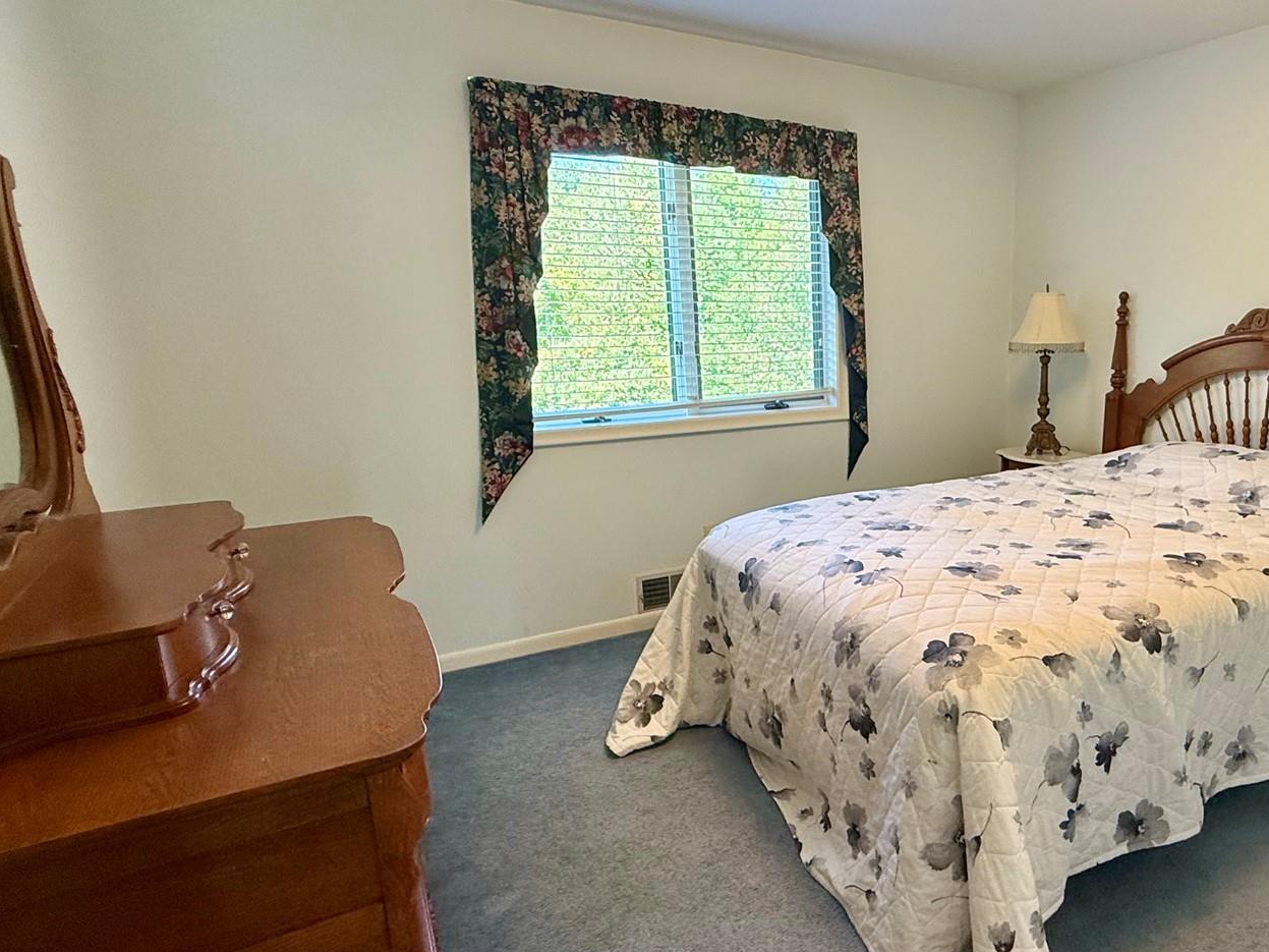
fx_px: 843
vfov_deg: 58.9
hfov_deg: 70.2
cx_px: 911
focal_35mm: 23
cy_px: 489
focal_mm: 2.22
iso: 160
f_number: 2.2
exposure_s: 1/120
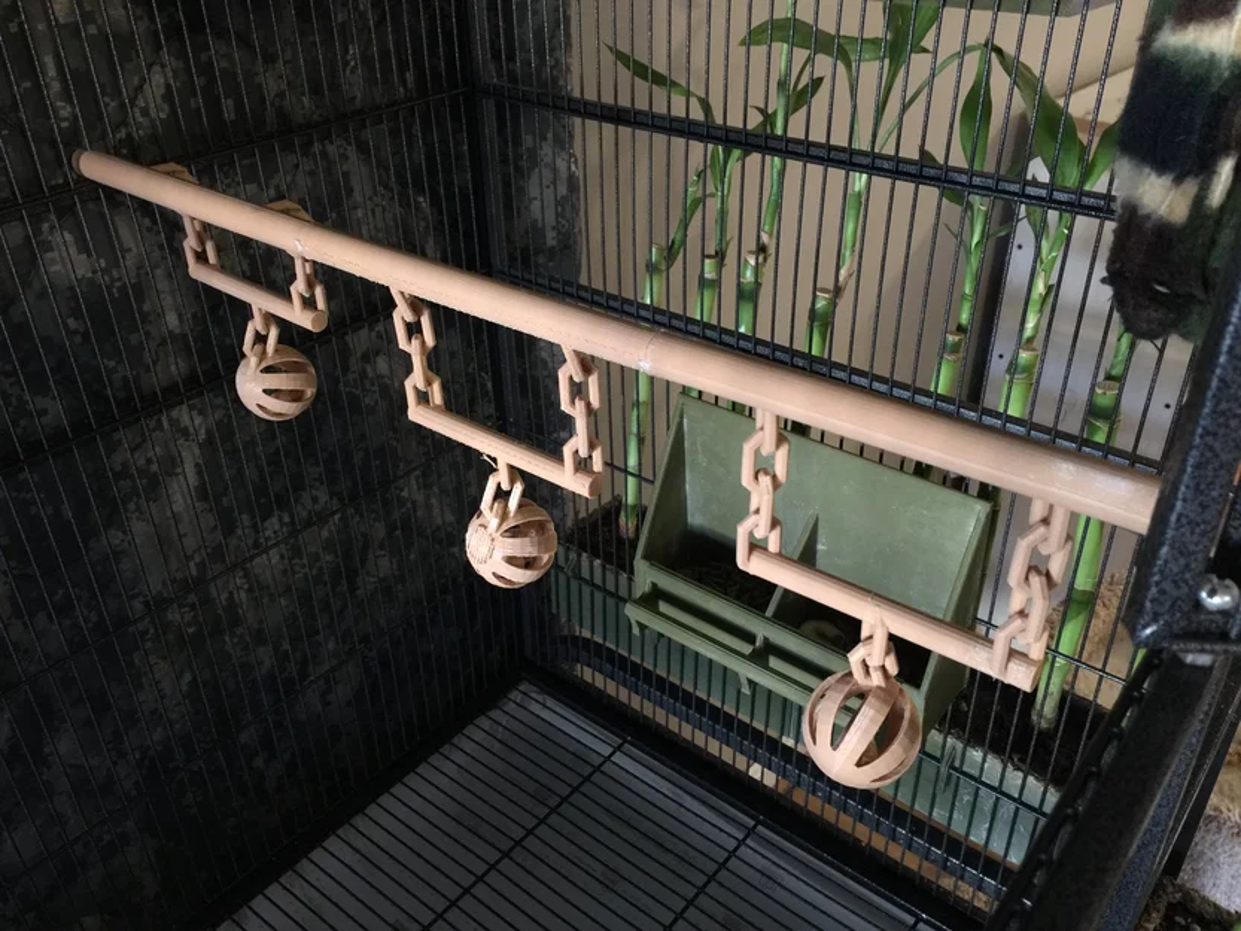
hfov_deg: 61.7
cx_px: 620
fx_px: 1040
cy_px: 466
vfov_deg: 48.2
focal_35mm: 29
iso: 80
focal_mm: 4.15
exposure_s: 1/4
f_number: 2.2
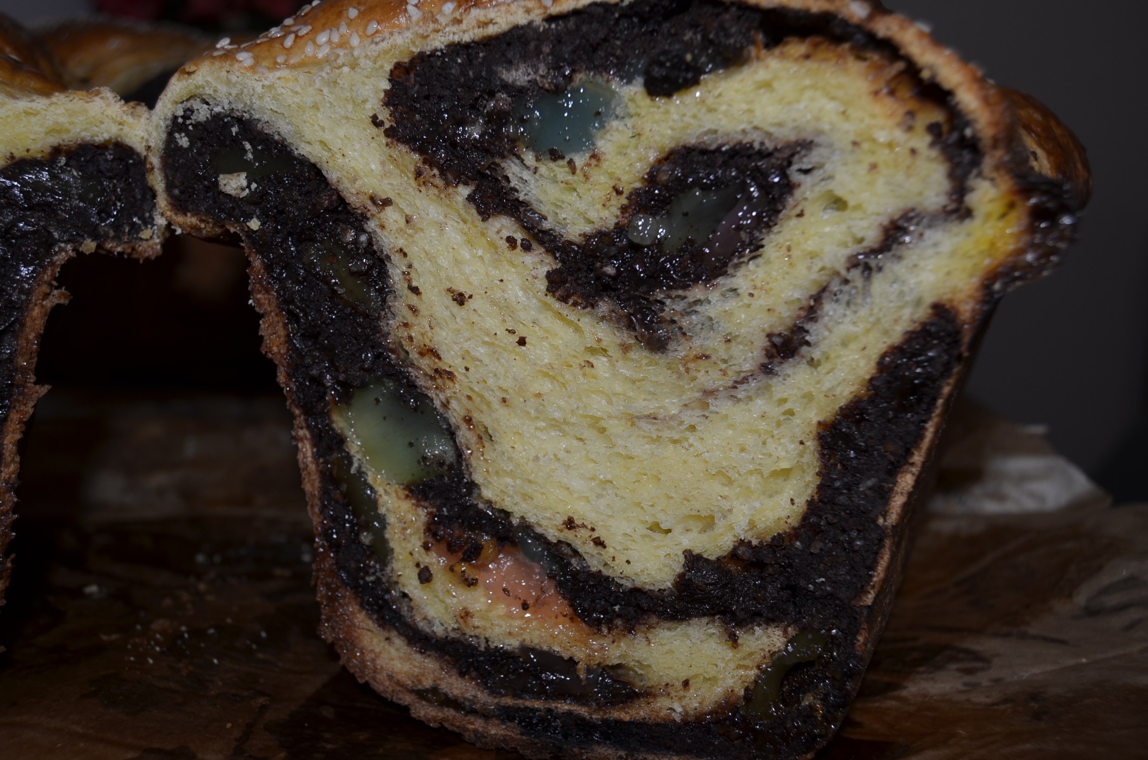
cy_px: 380
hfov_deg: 53.2
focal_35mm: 36
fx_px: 1146
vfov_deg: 36.7
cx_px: 574
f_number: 5.6
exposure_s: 1/125
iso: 200
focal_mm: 24
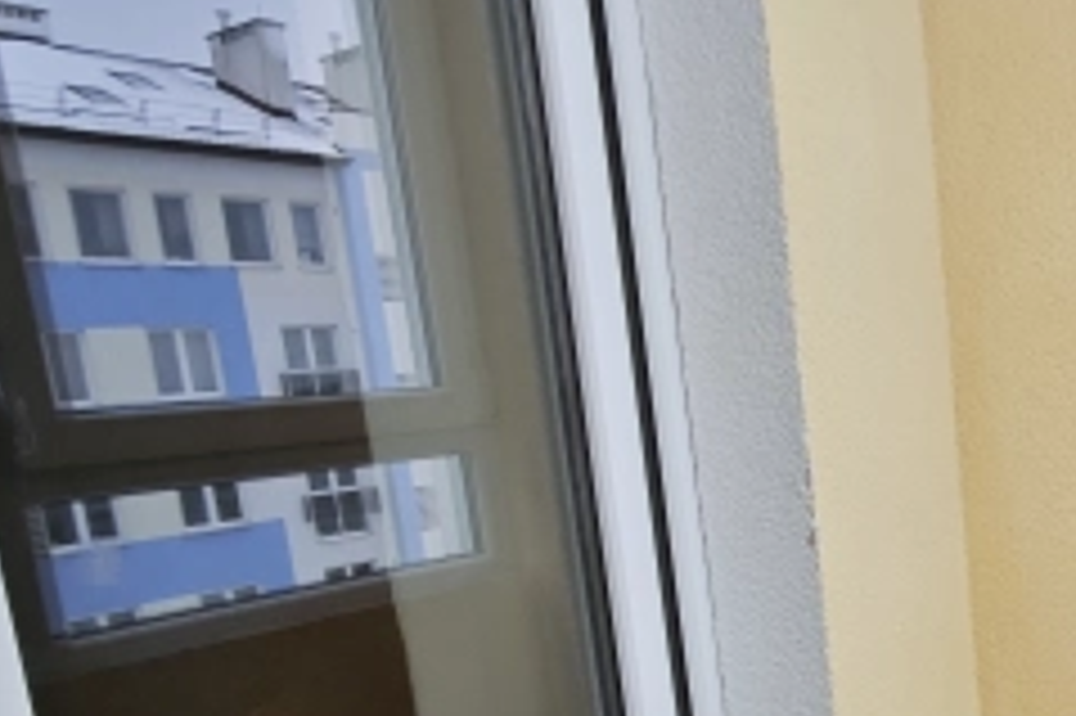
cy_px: 540
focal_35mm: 38
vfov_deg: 34.2
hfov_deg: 43.9
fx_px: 1135
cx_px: 1058
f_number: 2.2
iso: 80
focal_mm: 2.16
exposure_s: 1/98.3
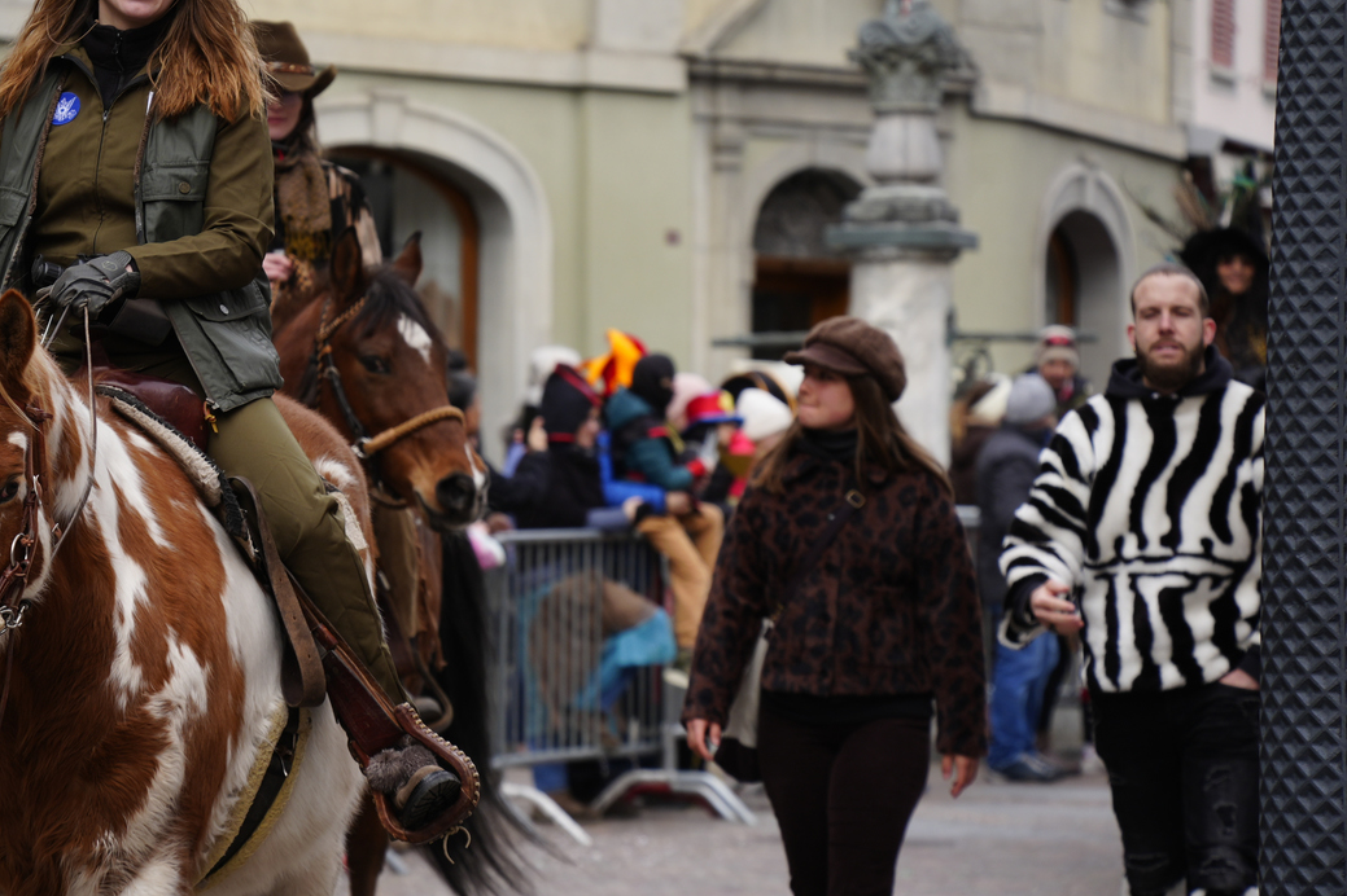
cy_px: 427
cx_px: 332
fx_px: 9428
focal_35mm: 252
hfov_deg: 8.2
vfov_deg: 5.4
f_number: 6.3
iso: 250
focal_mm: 163.7
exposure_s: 1/250
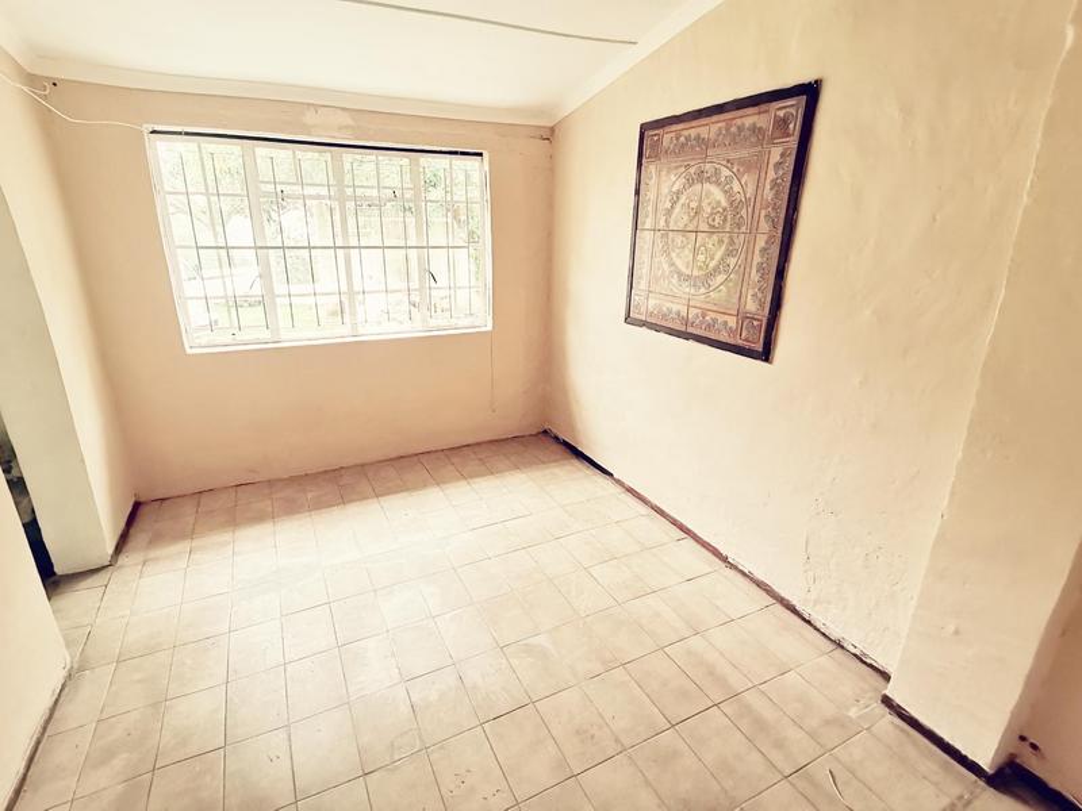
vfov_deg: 74.7
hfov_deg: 91.0
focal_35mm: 17
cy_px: 406
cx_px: 541
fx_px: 531
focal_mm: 1.78
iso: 200
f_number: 2.4
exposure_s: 1/50
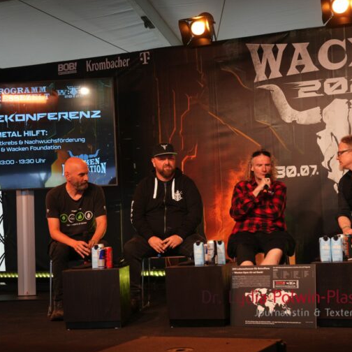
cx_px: 164
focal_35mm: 66
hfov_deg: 26.1
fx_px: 759
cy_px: 177
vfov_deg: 26.1
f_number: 4
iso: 160
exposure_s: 1/60
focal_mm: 34
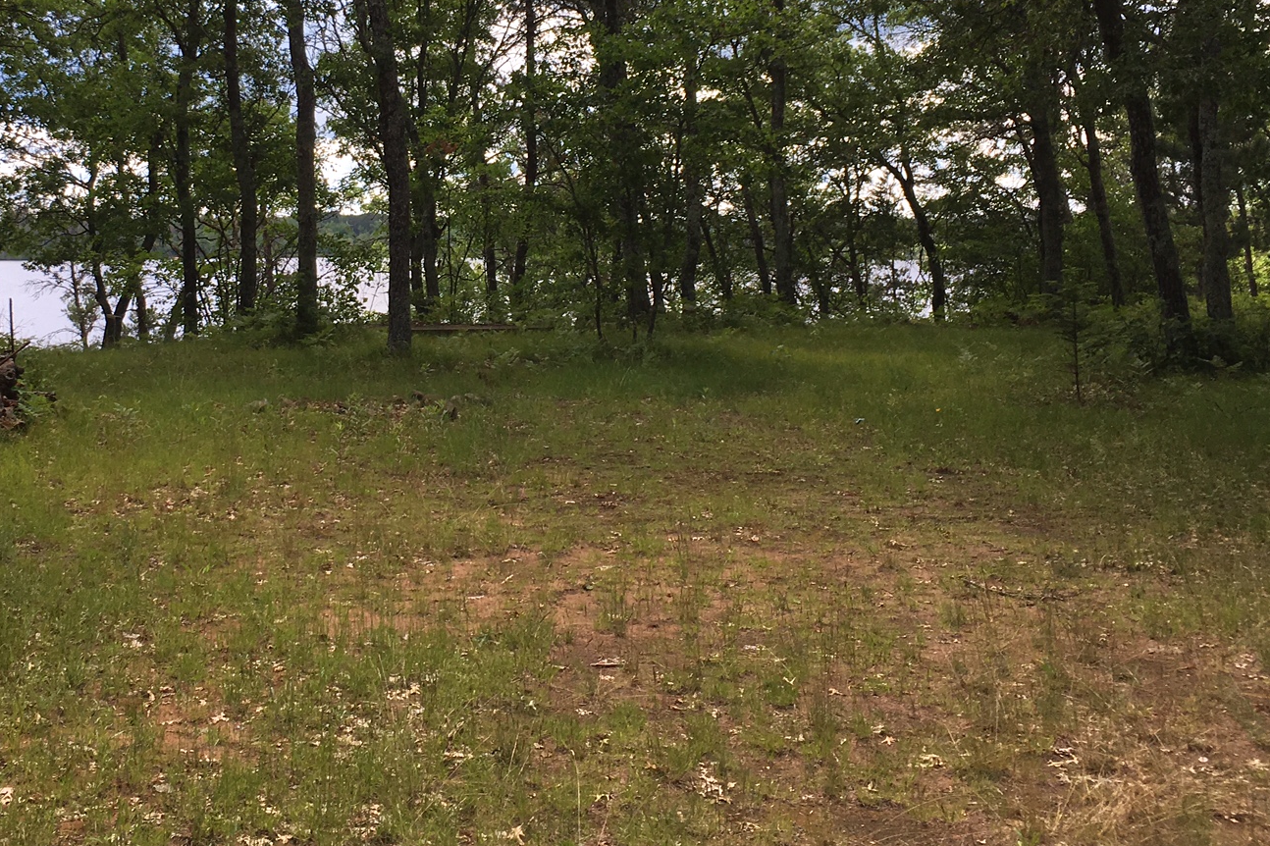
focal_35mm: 47
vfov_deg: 28.1
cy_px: 187
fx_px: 1658
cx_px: 450
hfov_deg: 41.5
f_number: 2.2
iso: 25
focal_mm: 4.15
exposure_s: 1/601
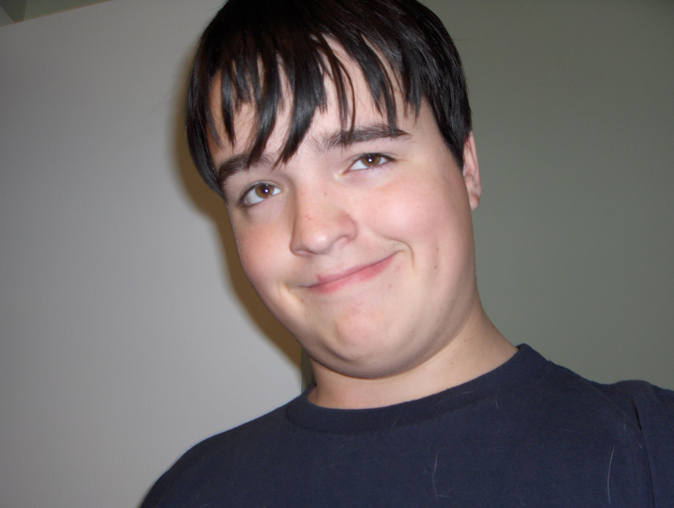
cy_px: 254
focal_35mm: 39
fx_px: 760
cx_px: 337
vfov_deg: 36.9
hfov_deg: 47.8
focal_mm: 8
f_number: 4.8
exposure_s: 1/60
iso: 100
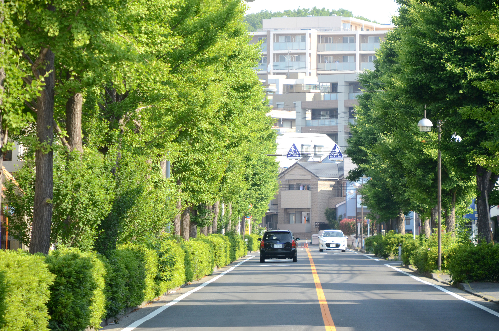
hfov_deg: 9.6
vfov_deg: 6.4
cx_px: 260
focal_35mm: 215
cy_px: 166
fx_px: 2967
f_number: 6.3
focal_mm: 135
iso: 640
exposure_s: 1/640
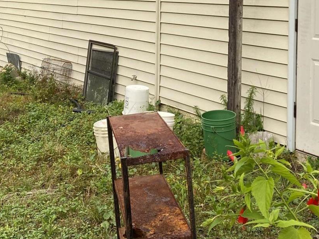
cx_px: 146
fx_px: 590
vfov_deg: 22.1
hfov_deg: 30.3
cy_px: 1
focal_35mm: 64
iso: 32
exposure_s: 1/332
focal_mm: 4.25
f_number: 1.8
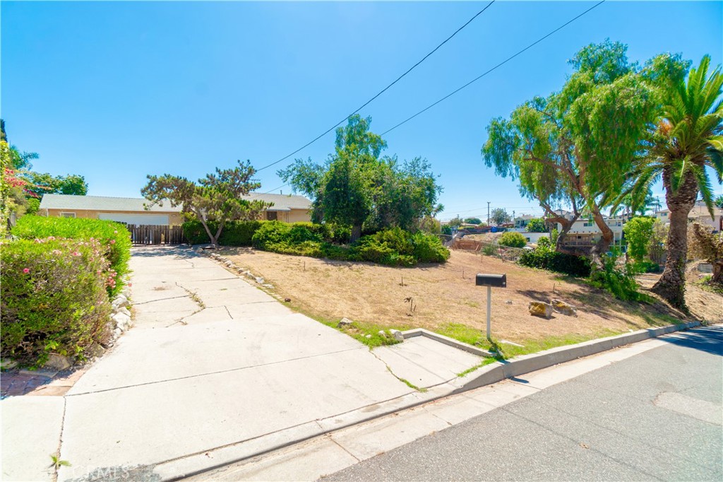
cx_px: 362
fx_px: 301
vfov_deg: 77.3
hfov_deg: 100.4
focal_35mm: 15
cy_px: 241
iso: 100
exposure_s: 1/250
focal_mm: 10
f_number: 7.1
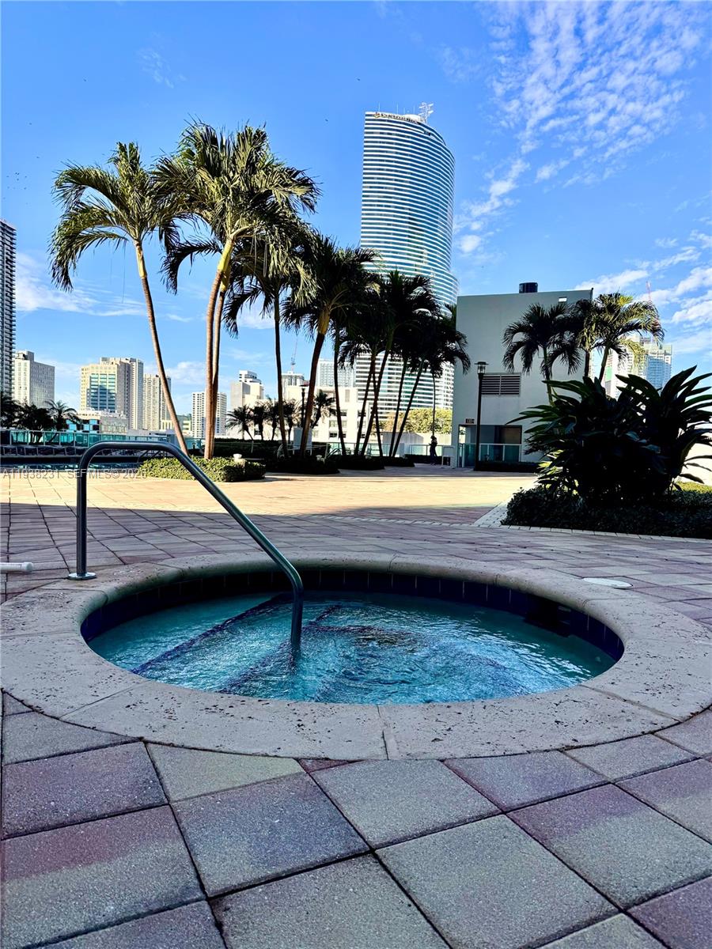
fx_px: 658
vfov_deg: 71.6
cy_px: 474
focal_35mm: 24
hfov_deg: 56.8
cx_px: 356
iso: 80
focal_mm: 6.76
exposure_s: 1/3096
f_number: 1.78
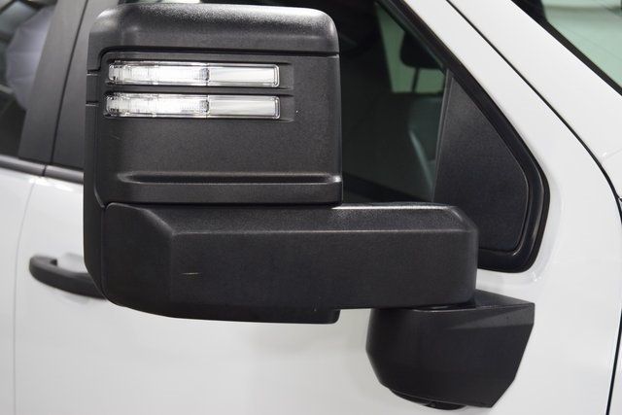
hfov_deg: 37.8
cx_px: 311
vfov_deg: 25.8
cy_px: 208
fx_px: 907
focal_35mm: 52
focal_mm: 35
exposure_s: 1/60
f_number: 5.6
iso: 1600
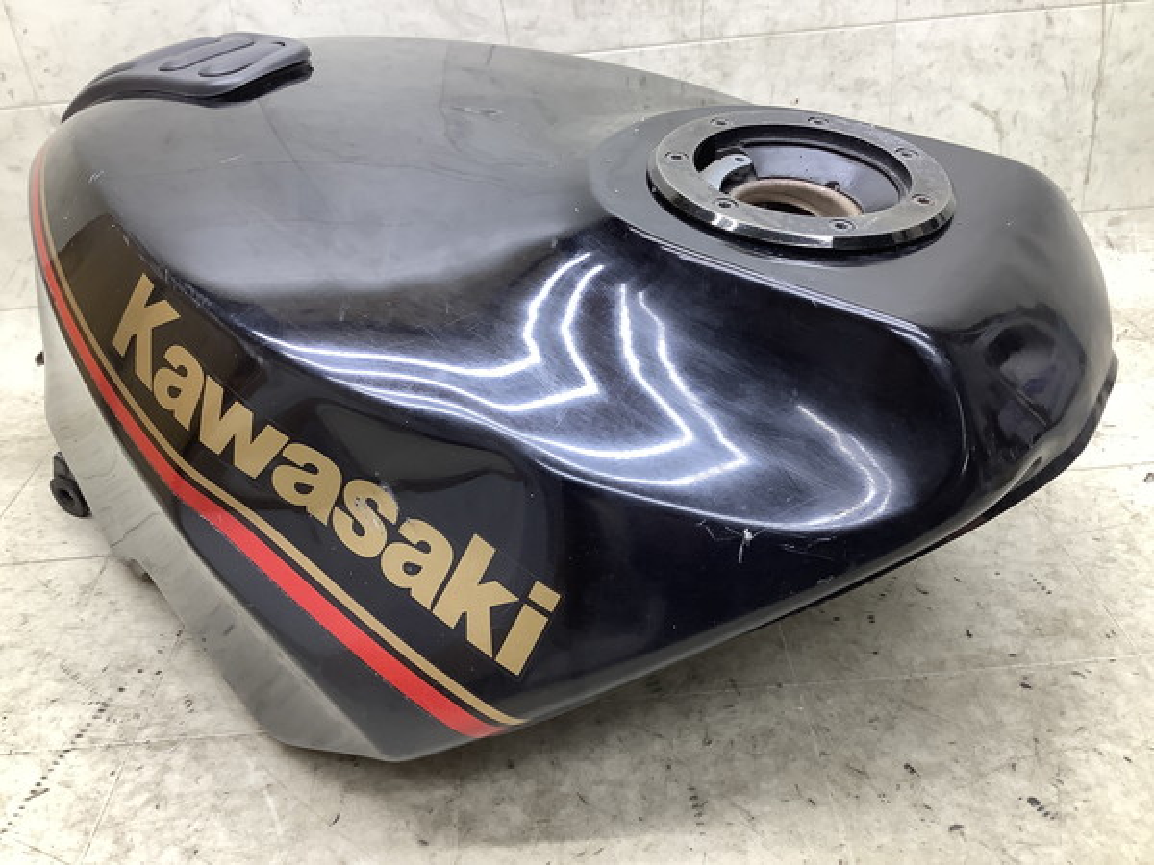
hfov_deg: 58.4
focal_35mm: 31
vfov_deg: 45.4
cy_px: 432
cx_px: 577
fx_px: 1033
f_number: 2.4
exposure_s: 1/60
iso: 100
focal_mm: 3.3
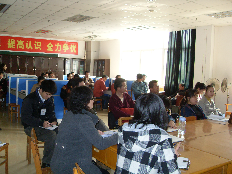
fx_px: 235
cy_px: 87
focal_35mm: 35
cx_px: 116
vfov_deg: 40.7
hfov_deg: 52.6
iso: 120
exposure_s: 1/45
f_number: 2.8
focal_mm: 6.3
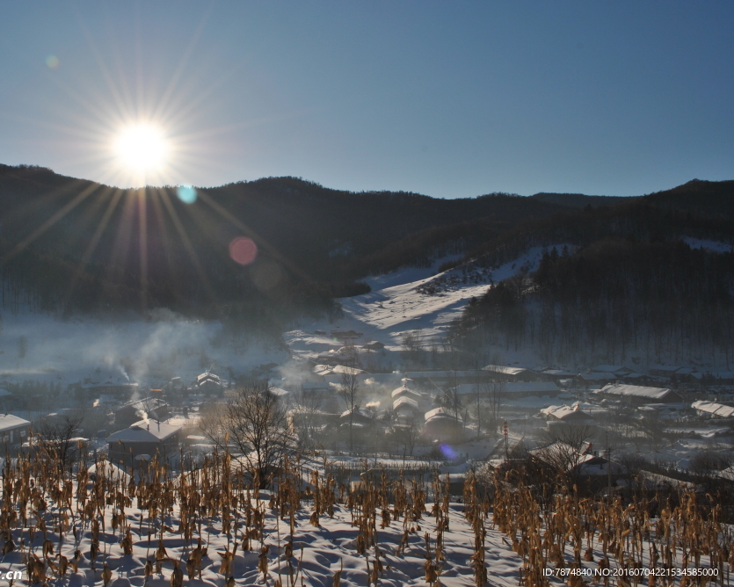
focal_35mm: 38
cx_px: 287
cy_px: 289
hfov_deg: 47.6
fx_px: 825
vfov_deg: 39.2
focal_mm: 22
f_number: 13
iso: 100
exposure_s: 1/640
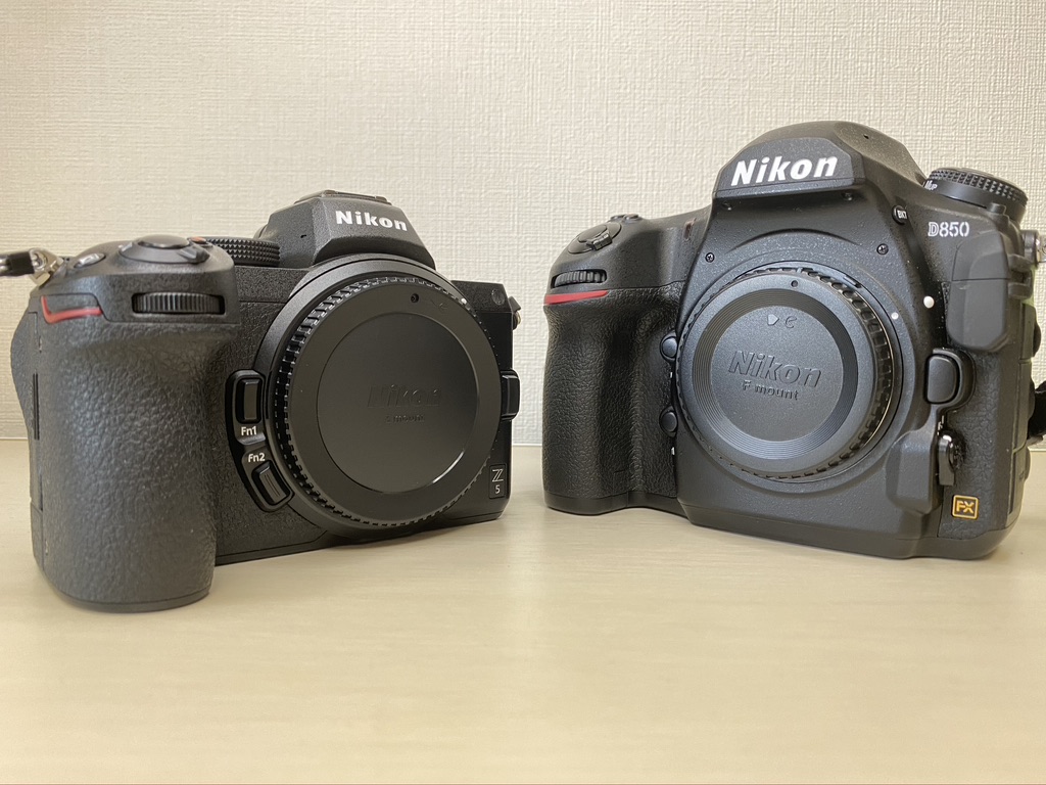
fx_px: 786
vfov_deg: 53.1
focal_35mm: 26
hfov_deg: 67.3
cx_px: 523
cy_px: 392
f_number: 1.8
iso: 200
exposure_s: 1/60
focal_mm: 4.25
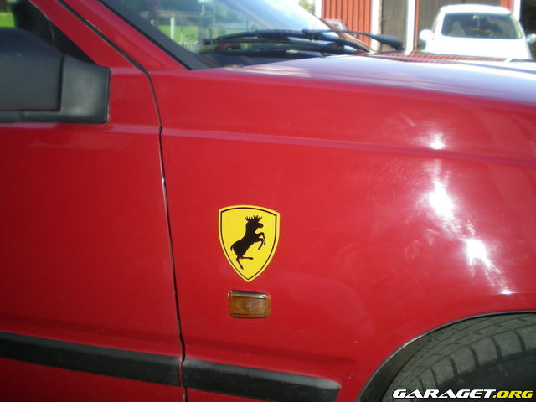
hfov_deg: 49.0
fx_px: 588
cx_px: 268
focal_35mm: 38
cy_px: 201
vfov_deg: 37.7
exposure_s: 1/144
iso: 50
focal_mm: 6.3
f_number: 3.1
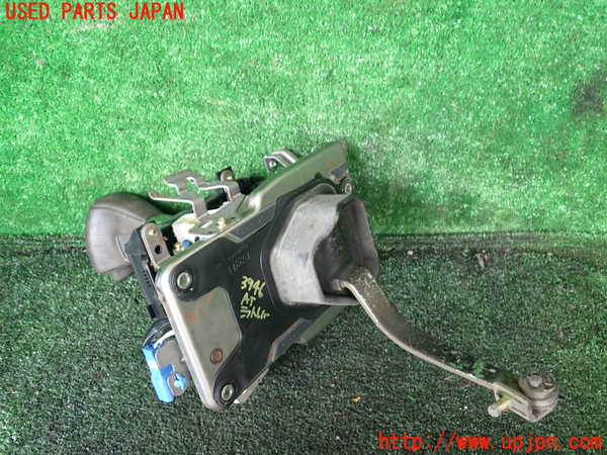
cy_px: 228
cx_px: 304
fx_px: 526
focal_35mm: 30
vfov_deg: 46.8
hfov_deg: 60.0
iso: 200
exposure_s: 1/30
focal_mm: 5.4
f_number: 2.3
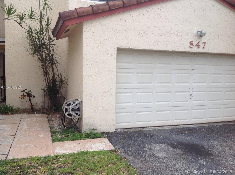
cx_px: 118
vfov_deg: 40.6
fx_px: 237
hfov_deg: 52.7
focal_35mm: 35
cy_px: 88
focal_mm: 4.28
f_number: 2.4
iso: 50
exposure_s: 1/137
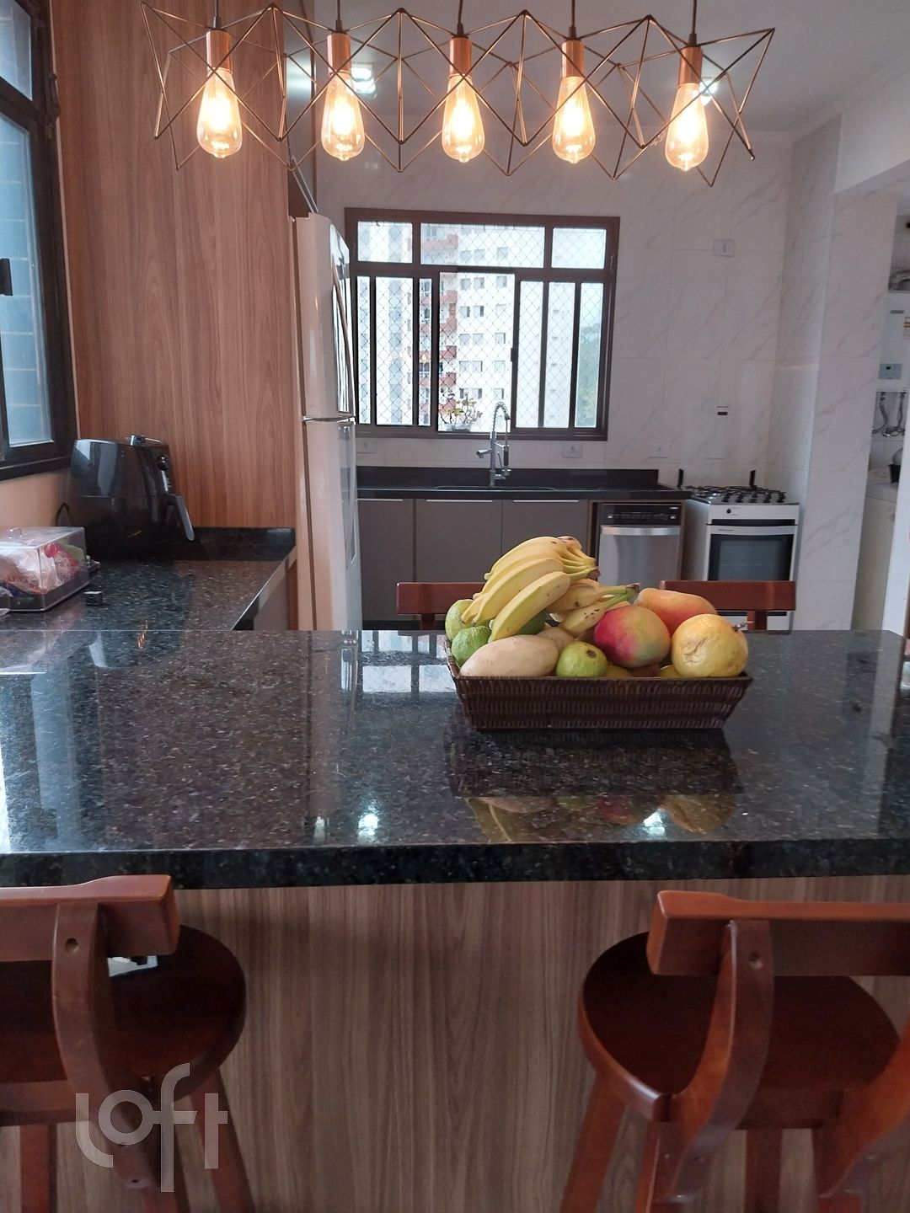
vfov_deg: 67.3
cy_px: 606
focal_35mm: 26
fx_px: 911
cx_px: 455
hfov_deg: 53.1
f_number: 1.8
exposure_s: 1/60
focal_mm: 4
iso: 100
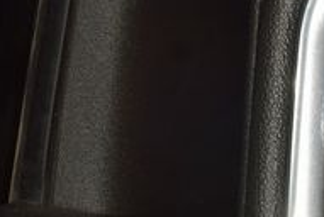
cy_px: 321
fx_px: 3164
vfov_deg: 3.9
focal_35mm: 351
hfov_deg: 5.8
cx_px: 421
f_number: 8
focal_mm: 70
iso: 100
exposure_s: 1/125
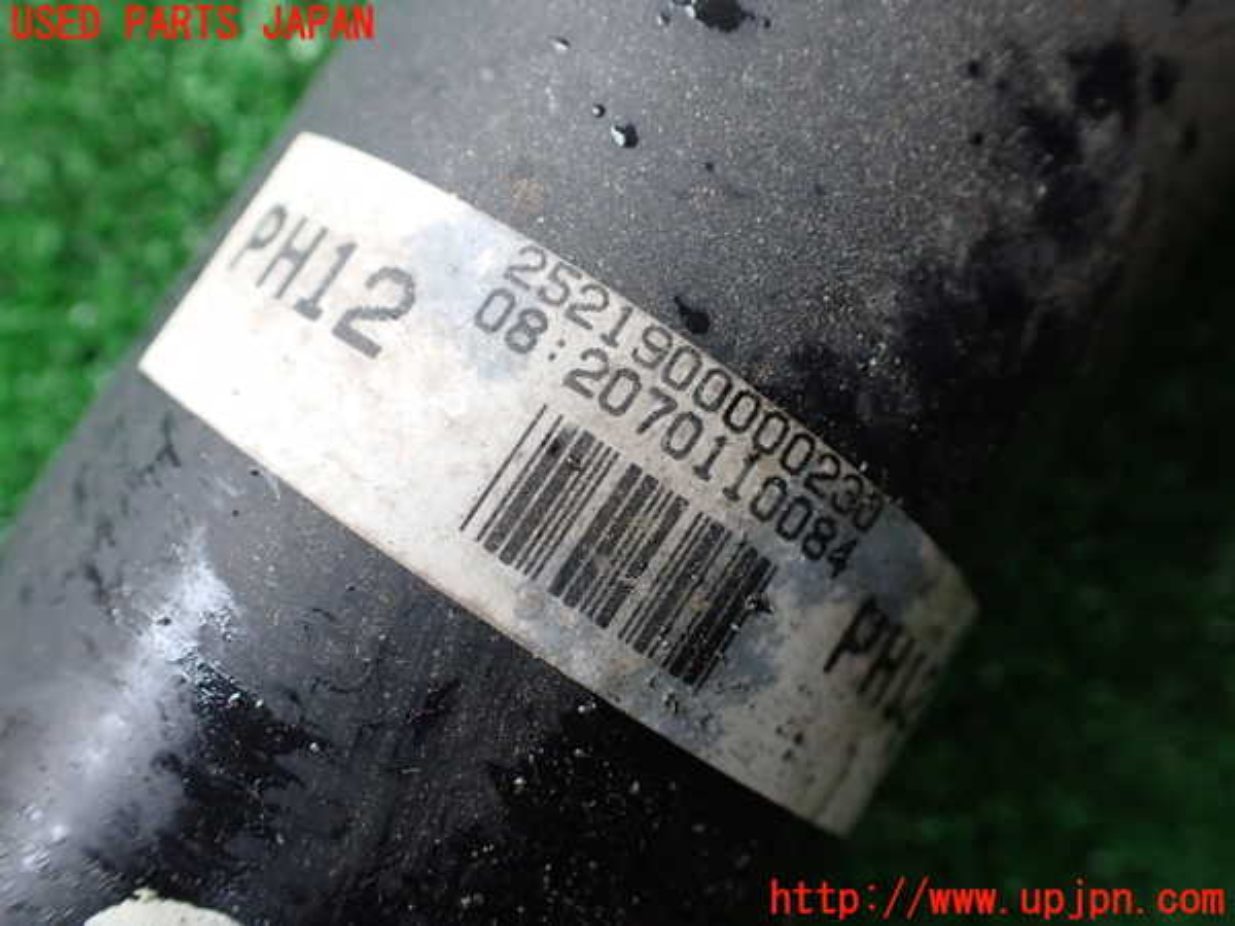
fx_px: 1070
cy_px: 463
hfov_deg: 60.0
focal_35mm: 30
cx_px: 618
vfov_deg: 46.8
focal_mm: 5.4
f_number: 2.3
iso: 800
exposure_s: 1/80
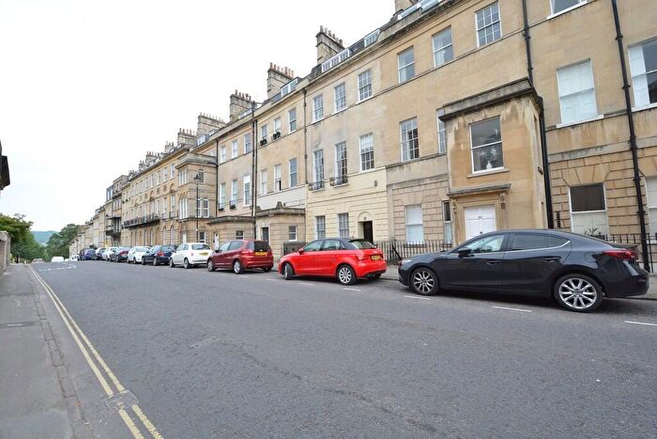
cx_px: 328
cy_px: 220
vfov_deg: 77.4
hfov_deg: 100.4
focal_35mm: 15
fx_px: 274
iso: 1000
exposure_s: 1/200
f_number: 10
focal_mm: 10
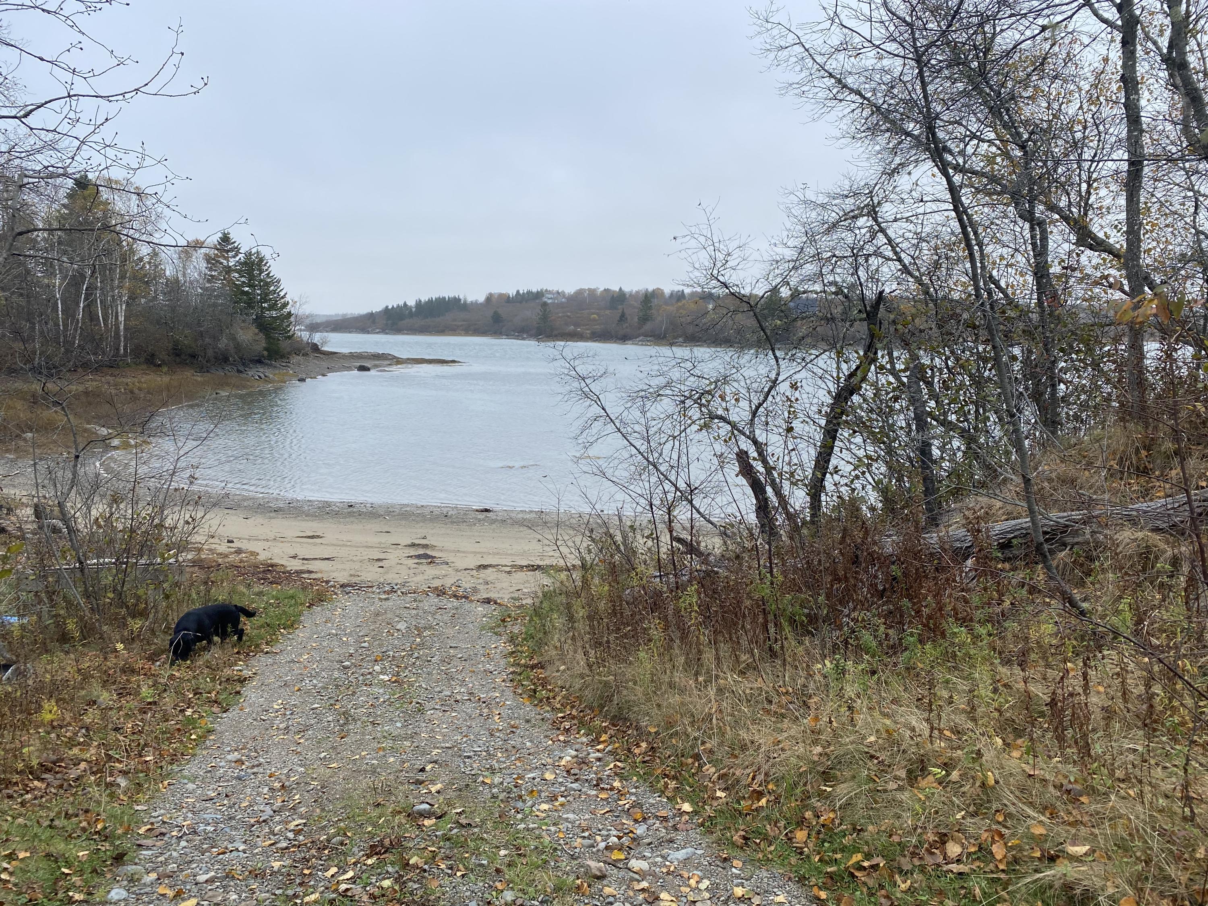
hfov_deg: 67.3
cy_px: 453
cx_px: 604
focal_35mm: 26
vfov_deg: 53.1
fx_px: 907
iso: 32
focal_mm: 4.25
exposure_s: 1/884
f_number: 1.8
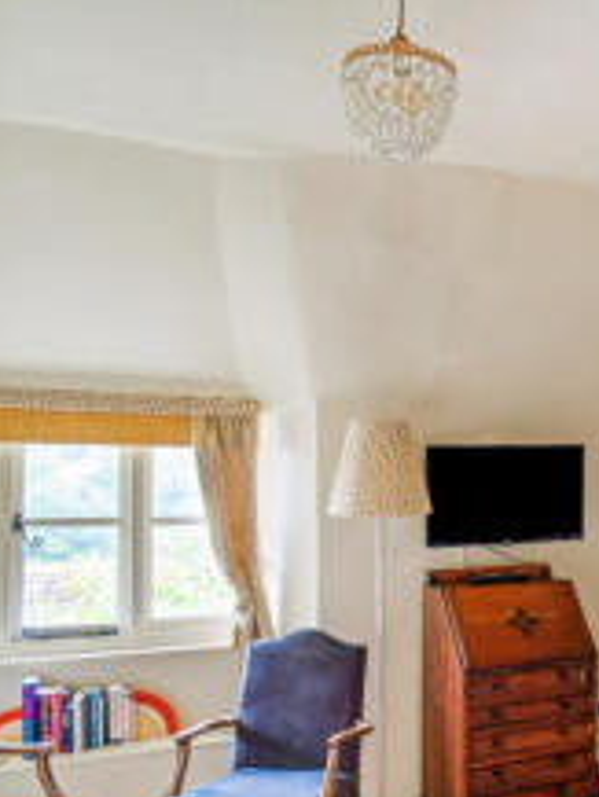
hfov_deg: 33.0
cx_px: 661
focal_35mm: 38
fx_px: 876
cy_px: 512
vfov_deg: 48.4
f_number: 8
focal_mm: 18
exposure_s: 1.3
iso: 400
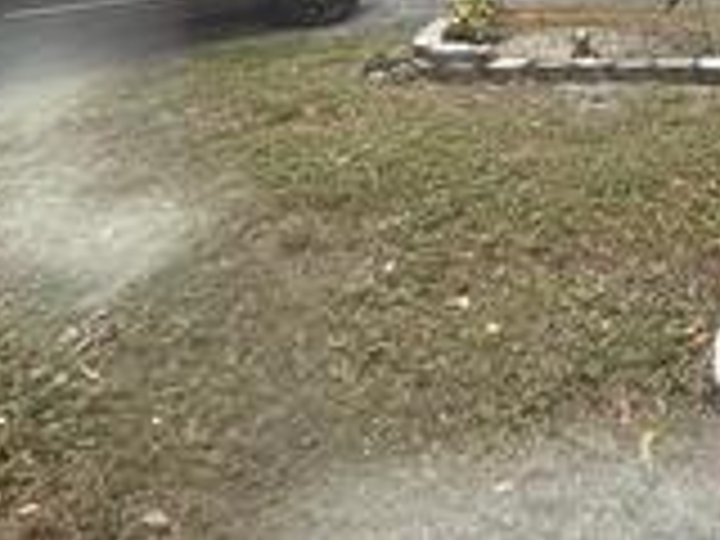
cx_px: 652
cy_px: -130
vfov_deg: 32.5
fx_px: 728
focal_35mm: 35
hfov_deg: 47.2
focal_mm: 2.22
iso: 50
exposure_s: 1/502
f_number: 2.2
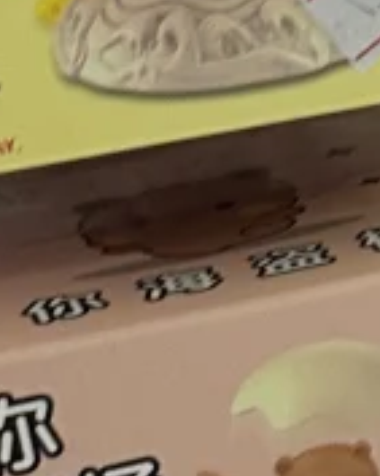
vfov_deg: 10.1
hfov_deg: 7.6
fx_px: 2692
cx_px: 844
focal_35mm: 191
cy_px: 331
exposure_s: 1/50
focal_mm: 6.86
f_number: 1.78
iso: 200
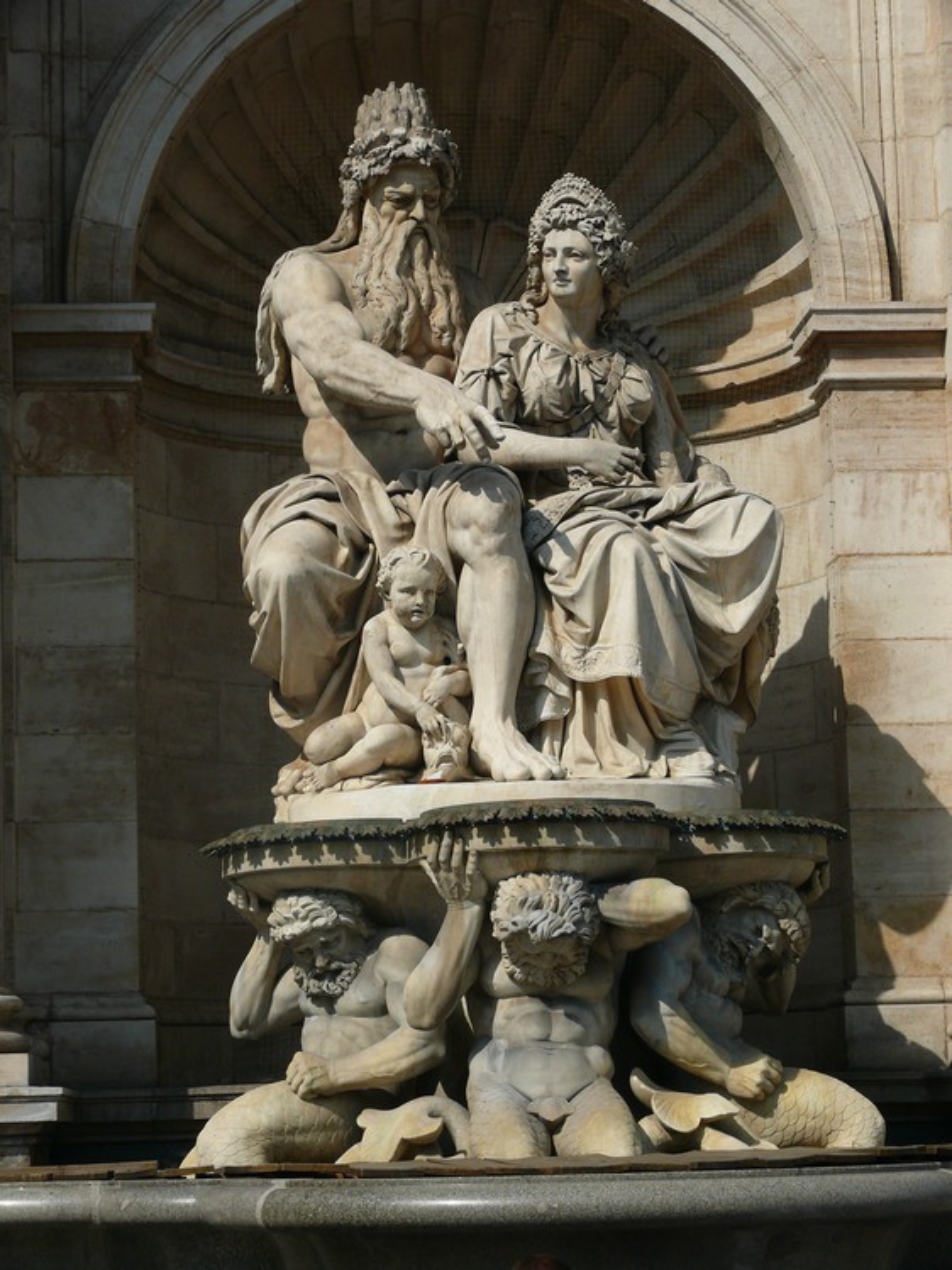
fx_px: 3192
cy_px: 635
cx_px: 476
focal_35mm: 87
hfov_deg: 17.0
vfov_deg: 22.5
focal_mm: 18.3
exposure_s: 1/320
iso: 100
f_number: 5.6
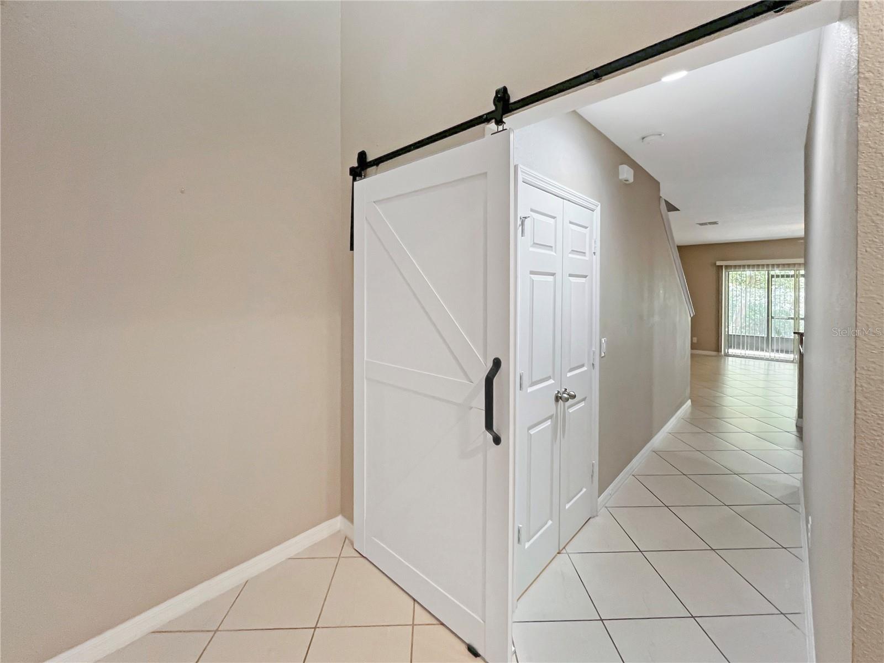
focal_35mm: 13
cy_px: 332
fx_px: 332
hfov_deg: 106.2
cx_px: 442
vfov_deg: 89.9
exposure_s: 1/60
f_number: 1.8
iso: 320
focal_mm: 1.57
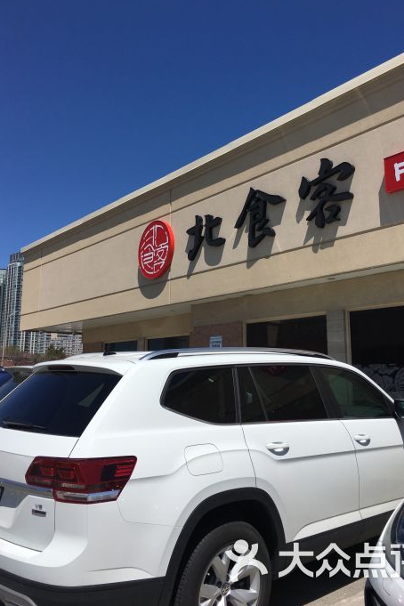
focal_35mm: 31
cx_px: 215
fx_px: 522
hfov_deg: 42.3
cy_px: 295
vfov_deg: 60.3
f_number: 2.2
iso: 25
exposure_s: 1/3846
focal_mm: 4.15
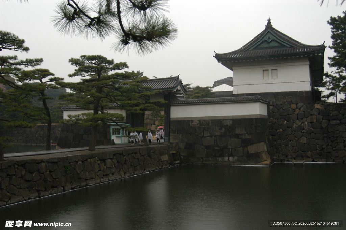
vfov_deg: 36.8
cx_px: 173
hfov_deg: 53.2
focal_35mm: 36
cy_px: 115
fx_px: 346
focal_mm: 24
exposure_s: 1/90
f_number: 5
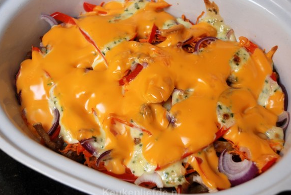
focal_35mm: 78
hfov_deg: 25.9
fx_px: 632
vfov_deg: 17.6
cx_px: 141
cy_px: 97
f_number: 5
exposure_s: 1/80
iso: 200
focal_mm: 50
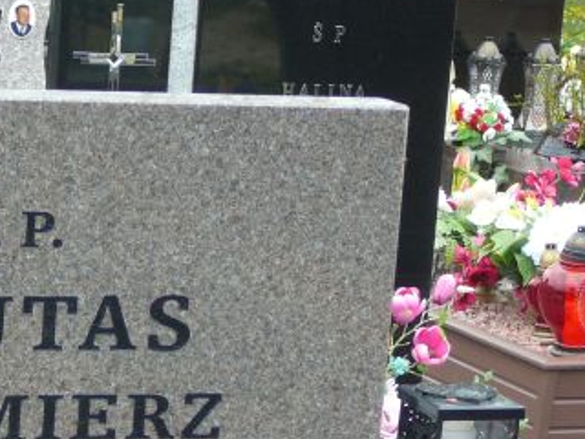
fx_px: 2603
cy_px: 386
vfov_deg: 9.6
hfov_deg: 12.7
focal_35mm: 154
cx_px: 7
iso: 80
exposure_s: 1/100
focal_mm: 11.5
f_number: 3.7
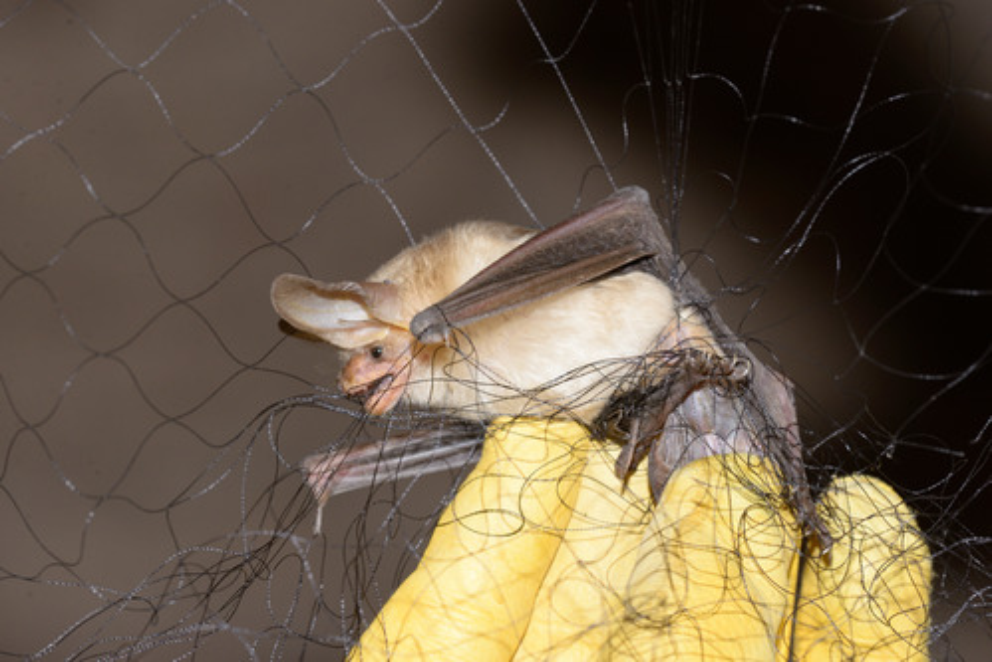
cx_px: 496
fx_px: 5512
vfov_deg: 6.9
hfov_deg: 10.3
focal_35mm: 200
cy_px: 331
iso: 800
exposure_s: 1/200
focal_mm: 200
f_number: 13
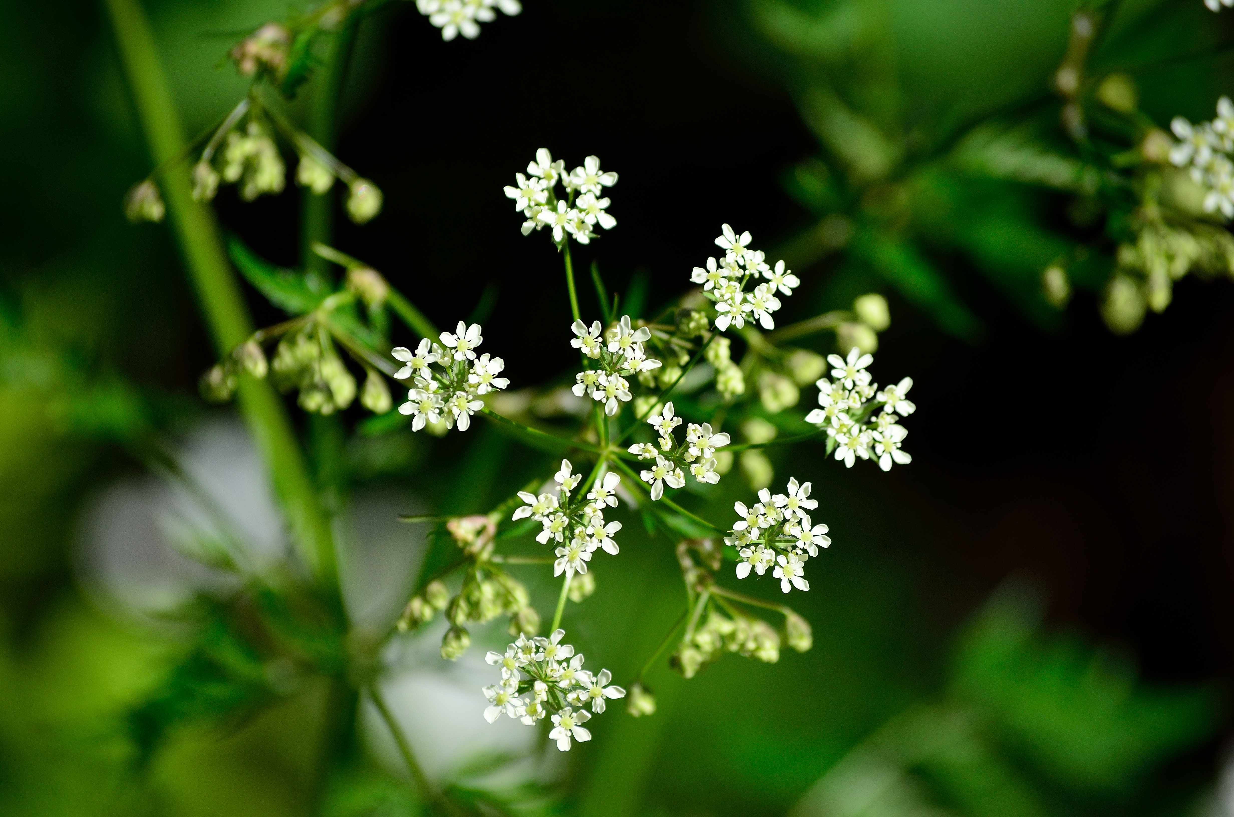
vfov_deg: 6.1
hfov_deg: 9.2
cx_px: 617
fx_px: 7697
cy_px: 408
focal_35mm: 225
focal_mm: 150
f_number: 7.1
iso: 200
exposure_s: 1/800
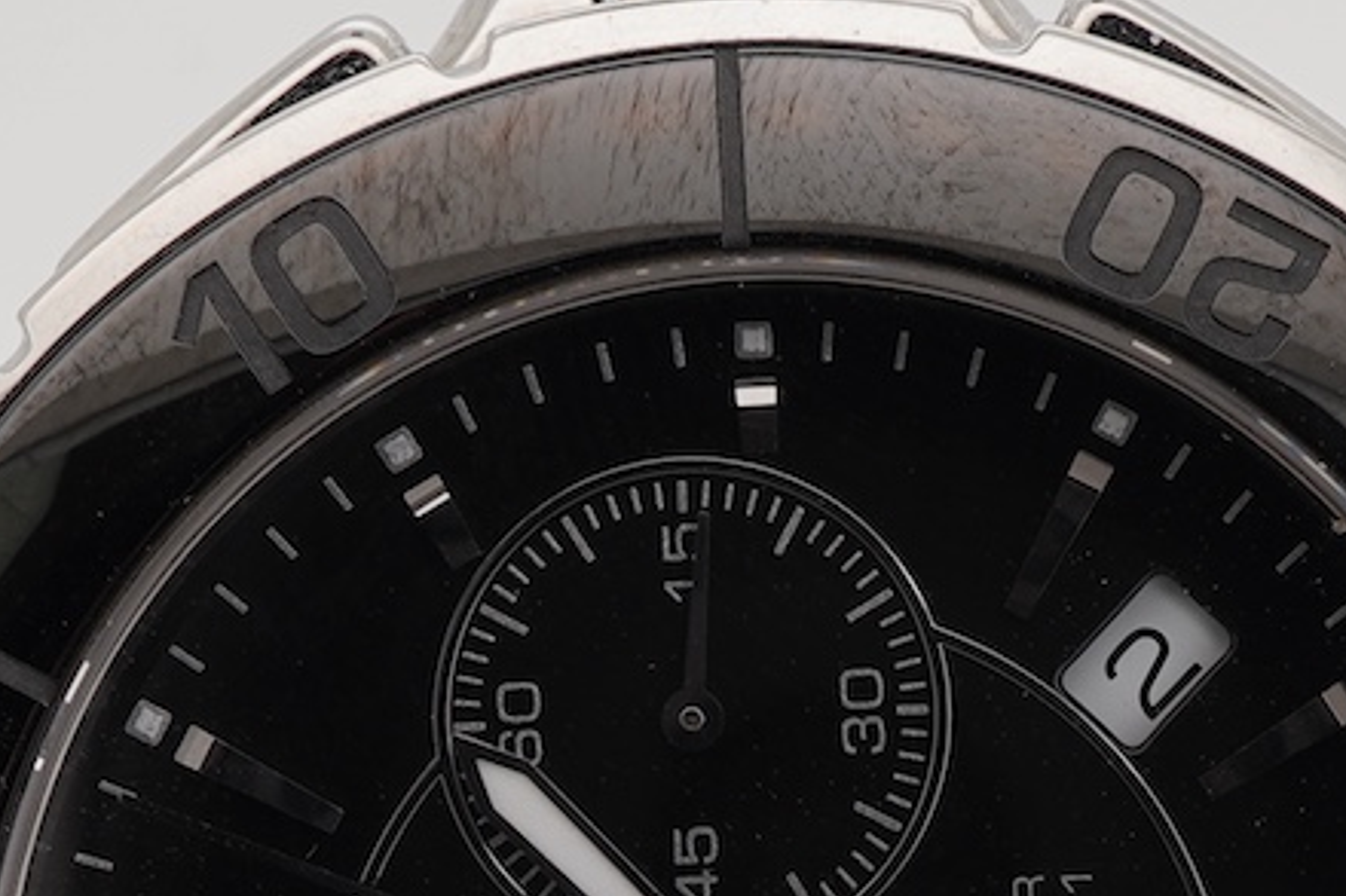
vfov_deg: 8.4
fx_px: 6017
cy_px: 1135
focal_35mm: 161
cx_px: 808
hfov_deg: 12.8
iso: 160
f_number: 22
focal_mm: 30
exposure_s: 1/160
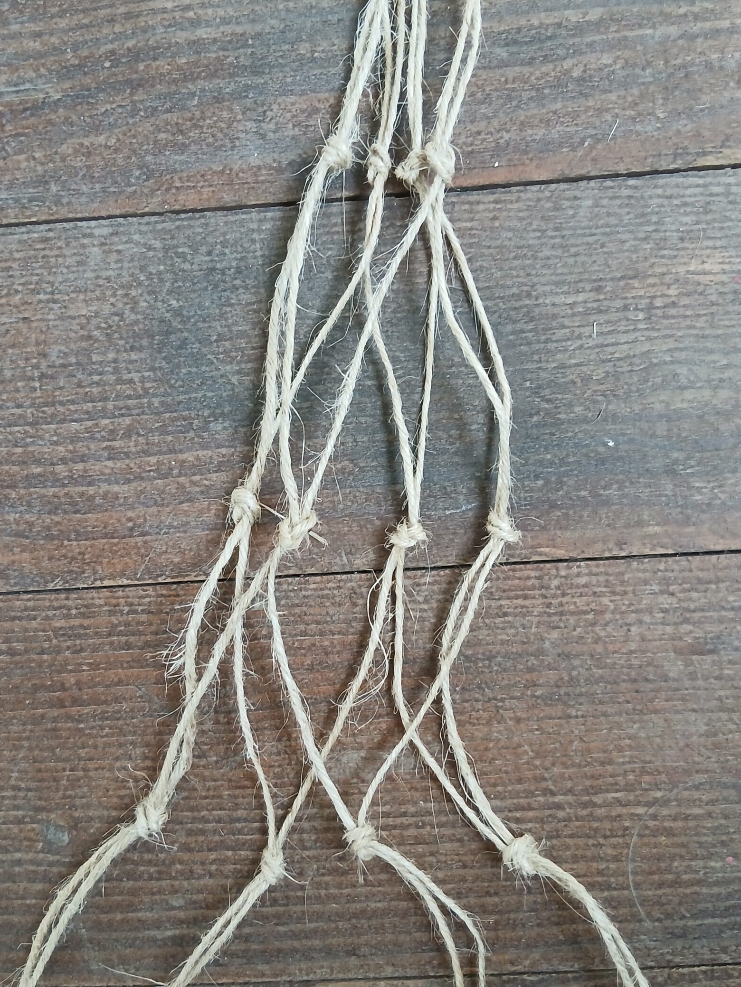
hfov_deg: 44.2
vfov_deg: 56.8
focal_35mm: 32
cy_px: 509
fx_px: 913
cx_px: 368
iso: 250
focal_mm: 3.98
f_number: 1.8
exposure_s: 1/33.3
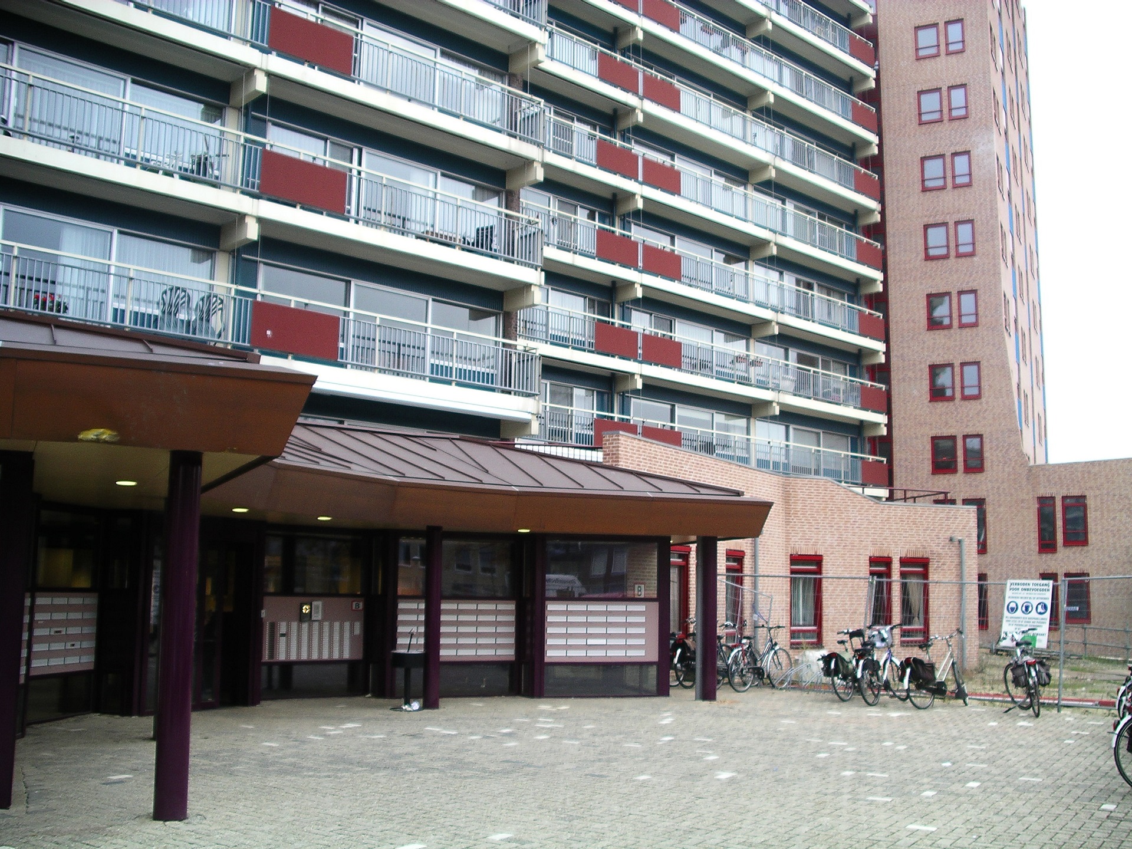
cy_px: 424
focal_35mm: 37
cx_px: 566
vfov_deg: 38.7
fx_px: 1210
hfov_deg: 50.1
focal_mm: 7.8
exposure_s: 1/82
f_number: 2.8
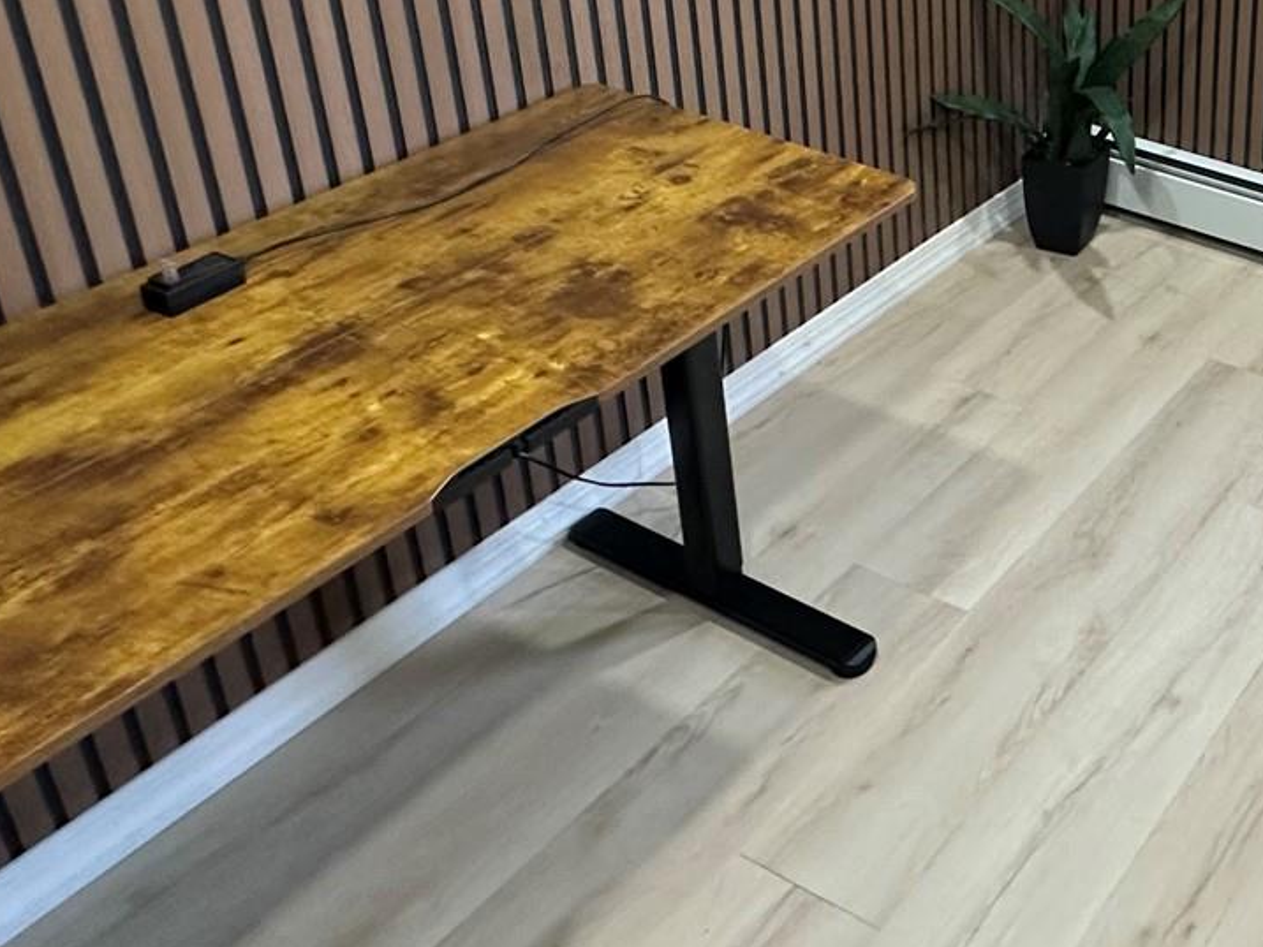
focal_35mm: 40
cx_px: 1388
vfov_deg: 33.3
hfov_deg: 38.7
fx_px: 1460
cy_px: 25
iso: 250
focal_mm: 2.22
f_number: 2.2
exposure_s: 1/60
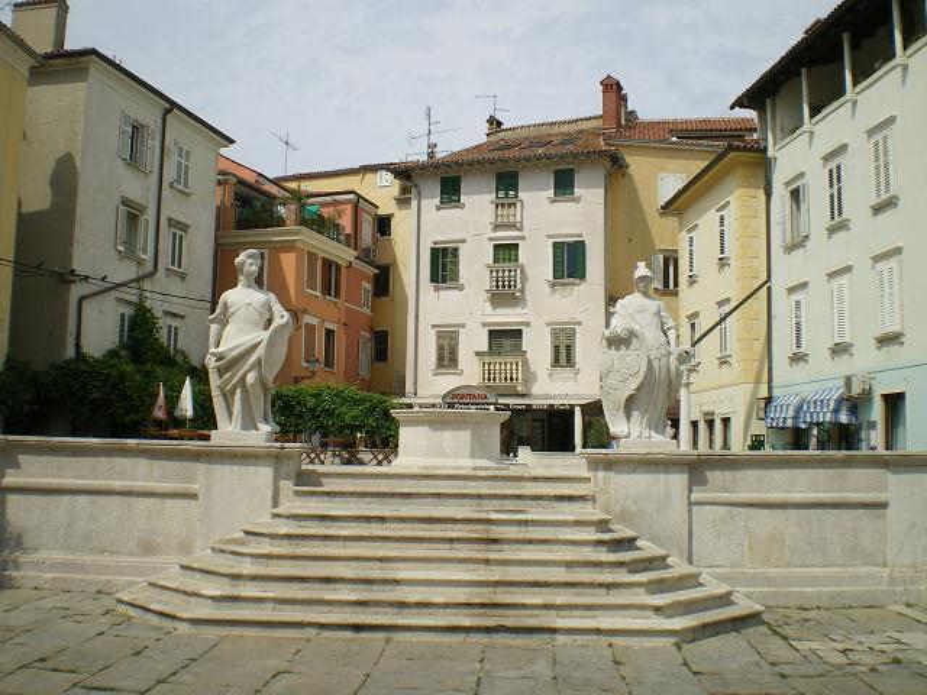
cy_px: 348
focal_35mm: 38
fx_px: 1018
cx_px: 464
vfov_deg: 37.7
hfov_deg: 49.0
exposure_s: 1/640
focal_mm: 6.3
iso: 64
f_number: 4.6
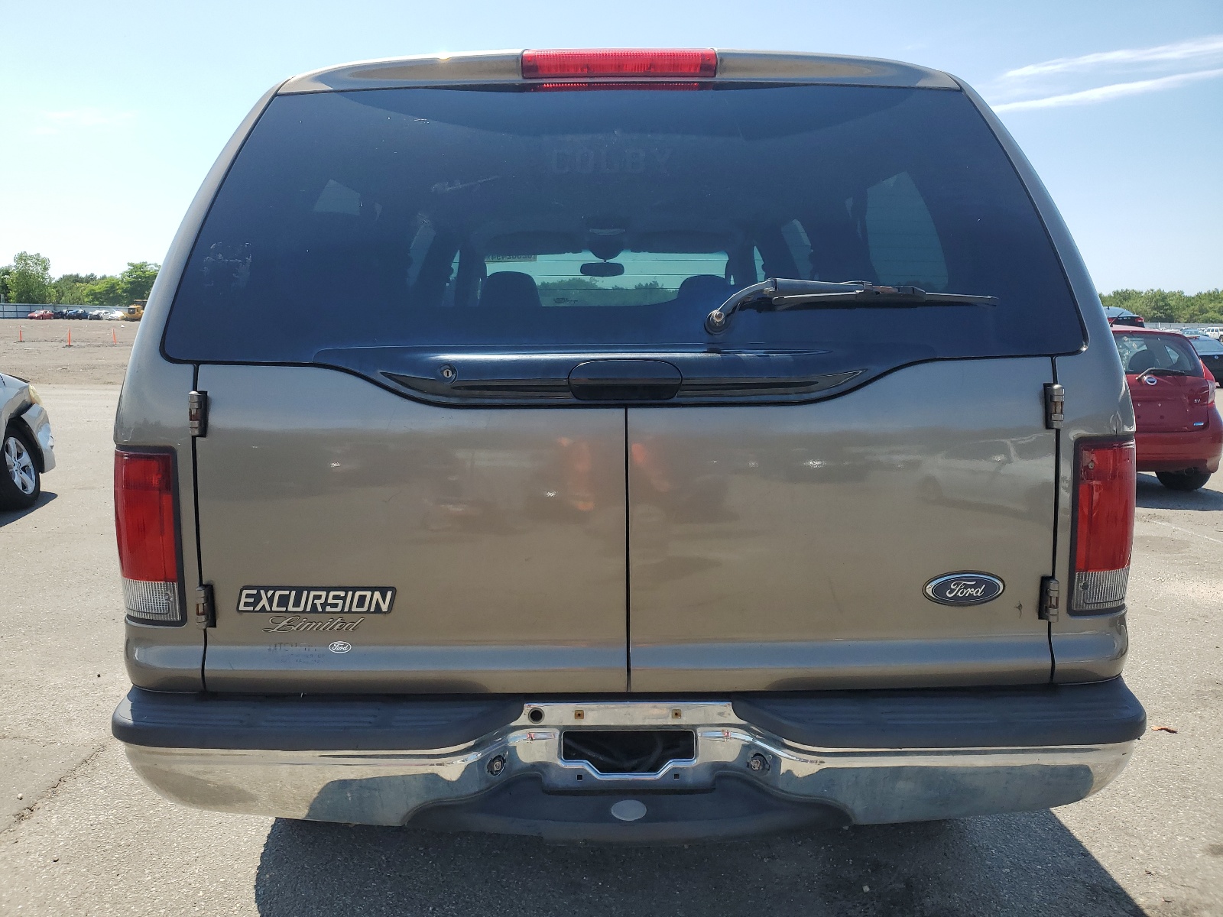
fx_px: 919
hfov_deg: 67.3
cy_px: 458
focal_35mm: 26
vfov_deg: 53.1
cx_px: 612
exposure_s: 1/2000
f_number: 1.5
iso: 50
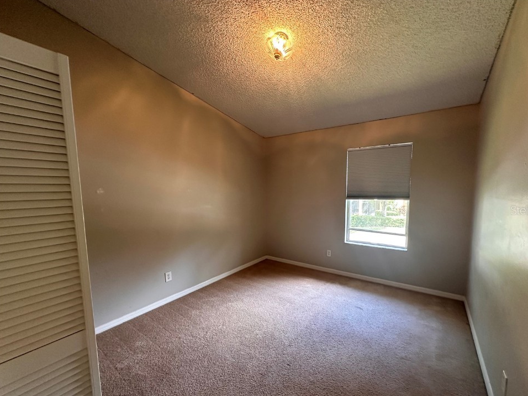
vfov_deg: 81.7
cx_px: 280
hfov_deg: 98.1
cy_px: 210
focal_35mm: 15
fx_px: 229
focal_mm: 2.22
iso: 250
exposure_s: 1/60
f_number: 2.2
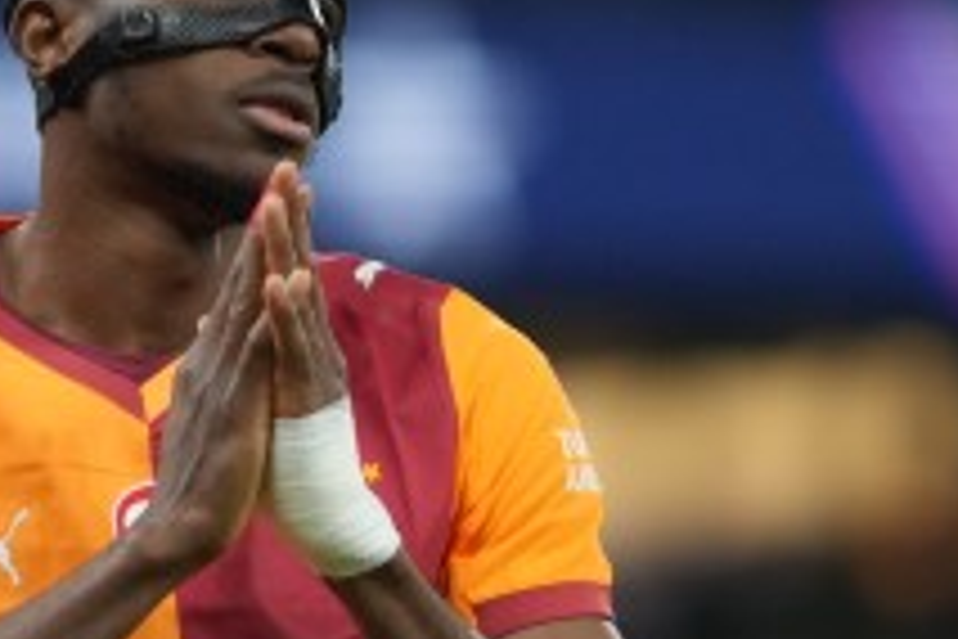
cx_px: 310
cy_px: 418
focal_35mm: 1015
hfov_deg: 2.0
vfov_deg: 1.4
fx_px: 27008
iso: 2500
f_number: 2.8
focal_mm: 300
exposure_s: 1/1600
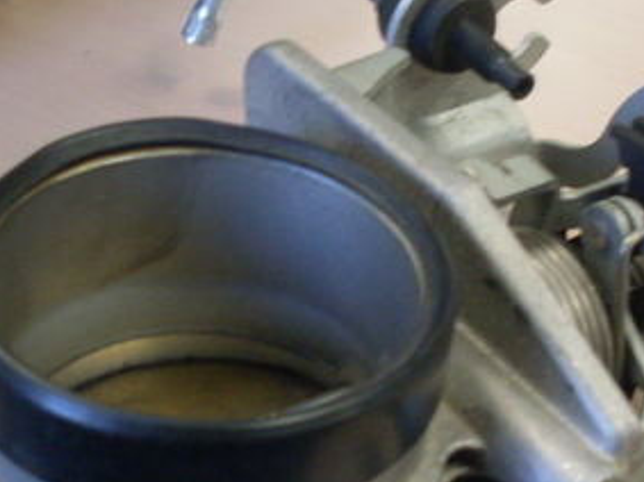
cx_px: 287
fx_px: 1599
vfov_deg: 17.0
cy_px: 414
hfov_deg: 22.8
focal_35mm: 86
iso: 200
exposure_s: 1/15
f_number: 2.8
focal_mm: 6.3
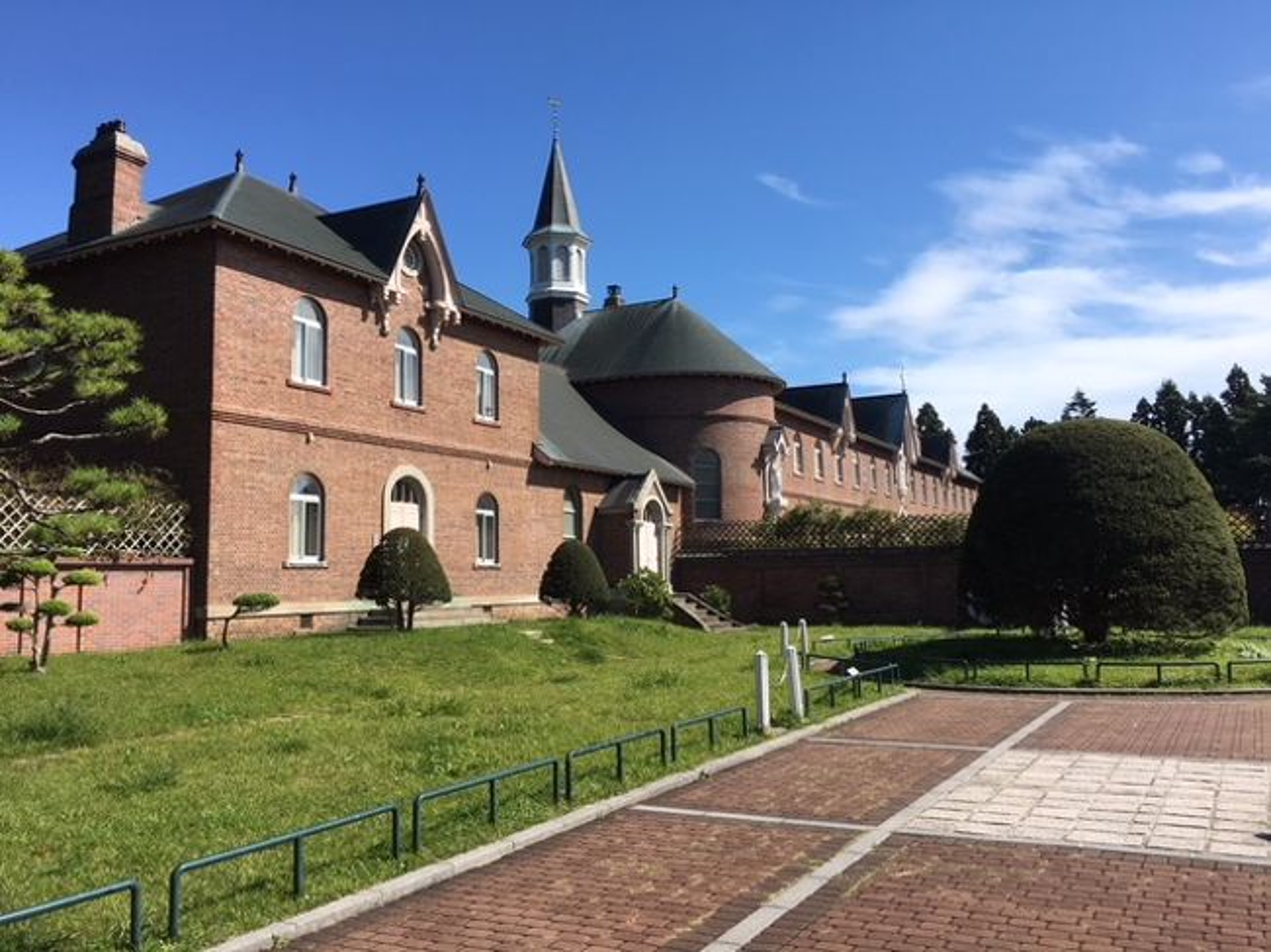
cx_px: 636
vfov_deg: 48.2
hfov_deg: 61.7
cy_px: 476
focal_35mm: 29
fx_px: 1064
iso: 25
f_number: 2.2
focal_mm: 4.15
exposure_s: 1/1637
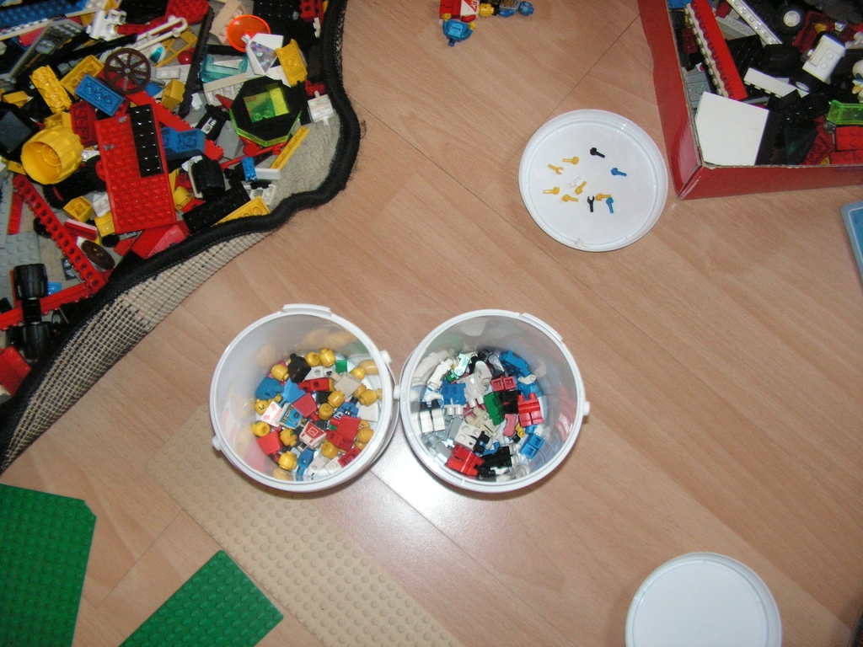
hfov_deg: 51.4
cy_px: 324
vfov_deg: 39.7
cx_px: 432
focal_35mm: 36
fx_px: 898
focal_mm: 6
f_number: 3.2
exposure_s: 1/40
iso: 160
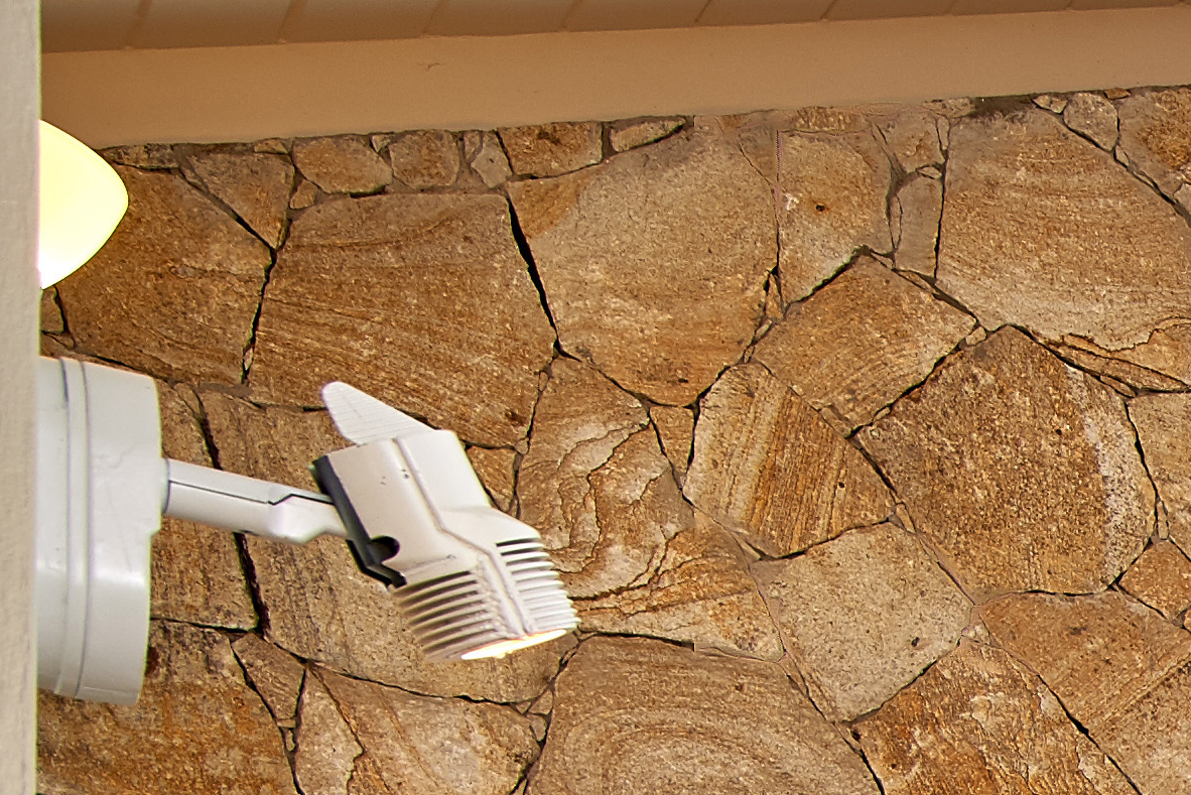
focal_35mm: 112
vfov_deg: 10.7
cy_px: 1838
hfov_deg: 13.0
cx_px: 2988
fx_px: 3706
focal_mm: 22
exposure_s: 1/10
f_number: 8
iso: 100
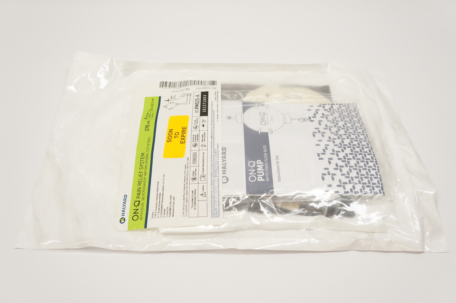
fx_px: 380
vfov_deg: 43.5
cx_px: 228
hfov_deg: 62.0
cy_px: 152
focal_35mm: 30
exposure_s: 1/100
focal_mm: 20
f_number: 5.6
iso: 400
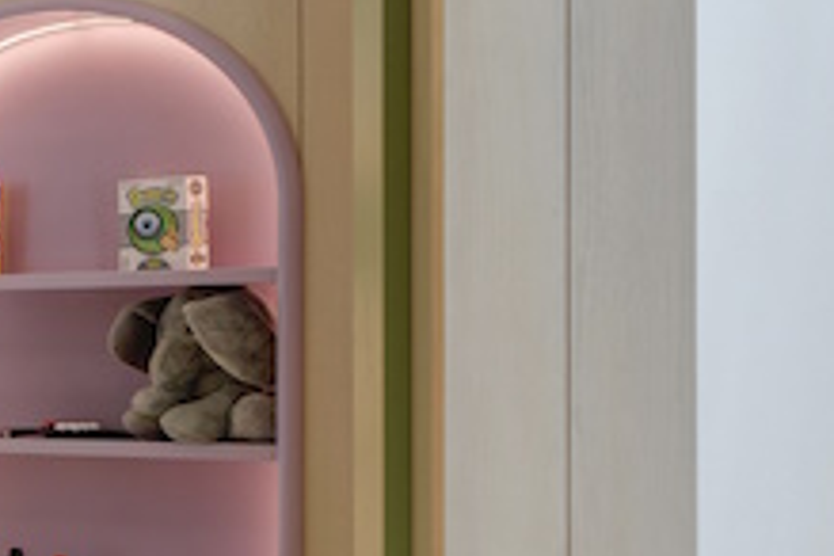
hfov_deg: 12.7
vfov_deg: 14.9
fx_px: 2131
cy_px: 343
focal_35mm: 92
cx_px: -1459
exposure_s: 1/10
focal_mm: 14
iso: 400
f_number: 11
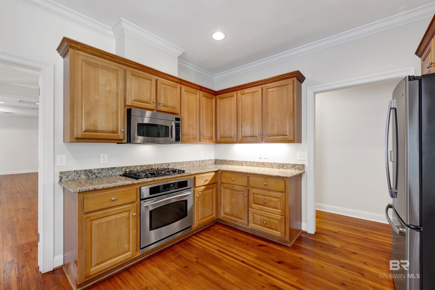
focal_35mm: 15
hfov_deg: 100.4
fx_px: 181
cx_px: 218
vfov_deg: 77.3
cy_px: 145
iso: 400
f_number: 11
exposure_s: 1/3
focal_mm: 15
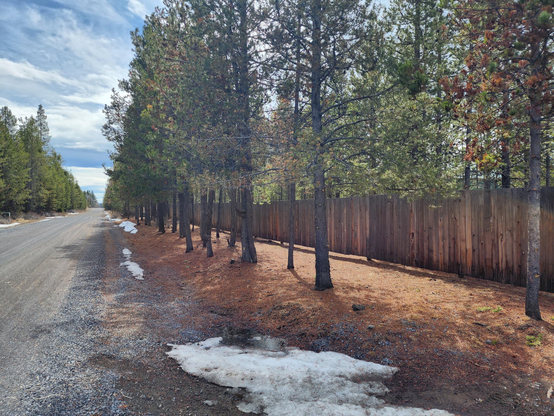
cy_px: 208
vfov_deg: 58.9
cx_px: 277
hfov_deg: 73.9
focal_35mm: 23
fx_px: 368
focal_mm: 6.4
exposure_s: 1/628
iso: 12
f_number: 1.8
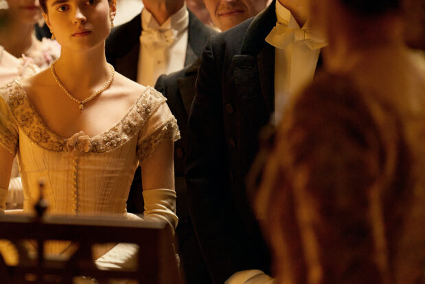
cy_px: 90
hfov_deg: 8.6
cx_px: 77
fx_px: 2834
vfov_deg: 5.7
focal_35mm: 240
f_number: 2.8
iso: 5000
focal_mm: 145
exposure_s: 1/80
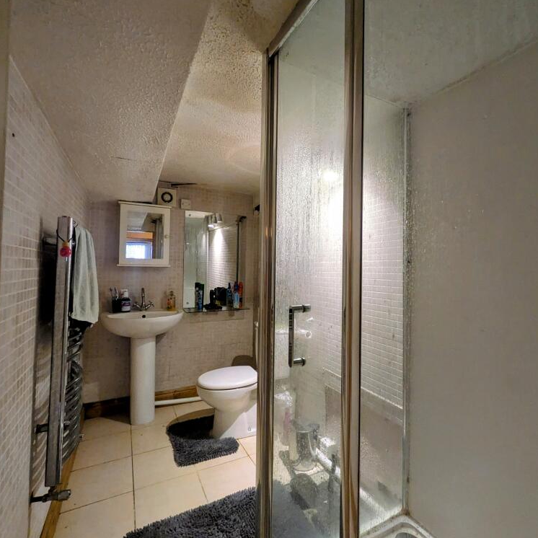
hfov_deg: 83.9
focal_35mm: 17
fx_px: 299
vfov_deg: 84.0
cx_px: 282
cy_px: 263
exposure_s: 1/33.3
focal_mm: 1.83
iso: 190
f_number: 2.2
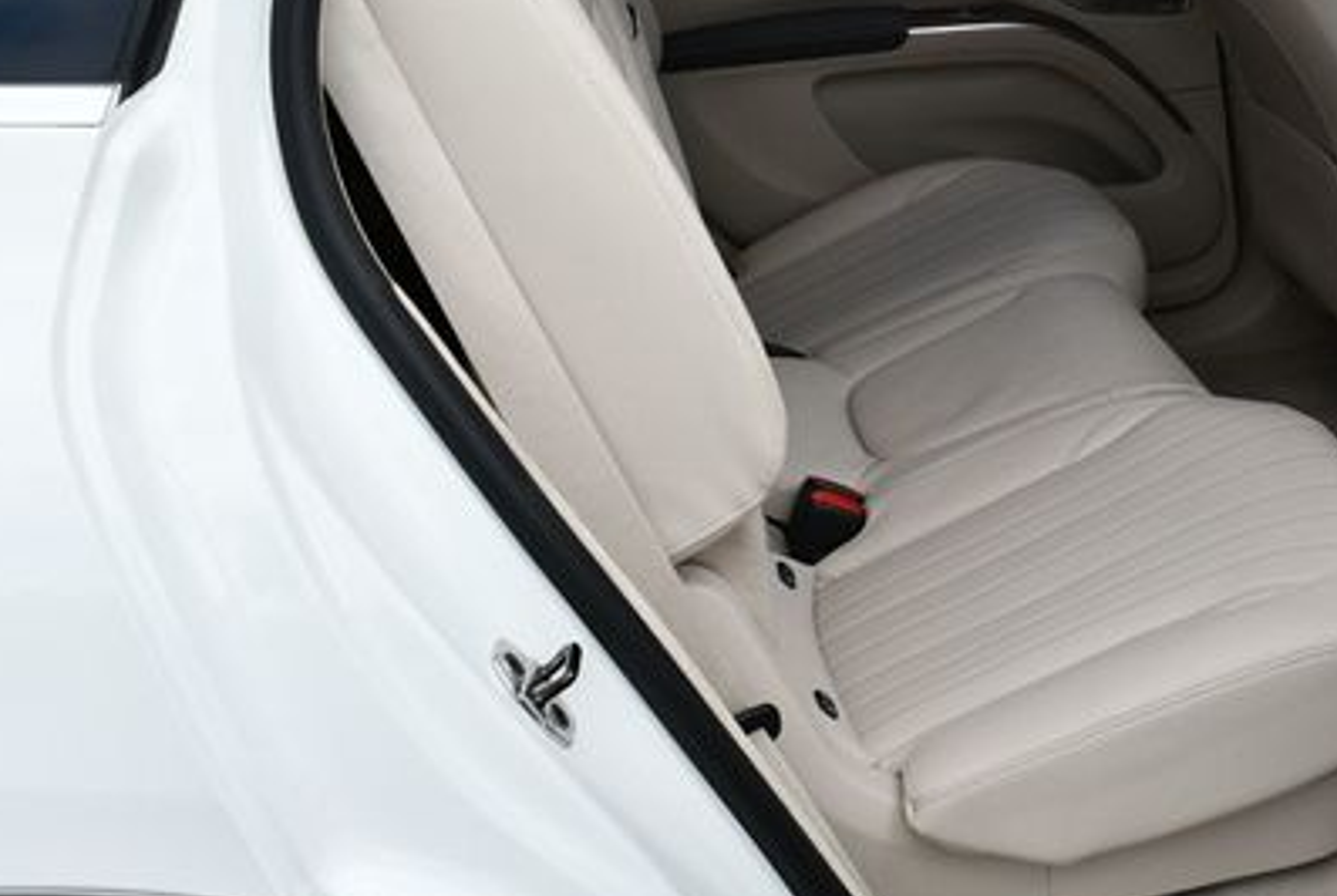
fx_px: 2157
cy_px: 266
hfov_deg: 33.5
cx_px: 1054
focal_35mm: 58
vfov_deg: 23.3
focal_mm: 18
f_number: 8
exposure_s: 1/250
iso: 140
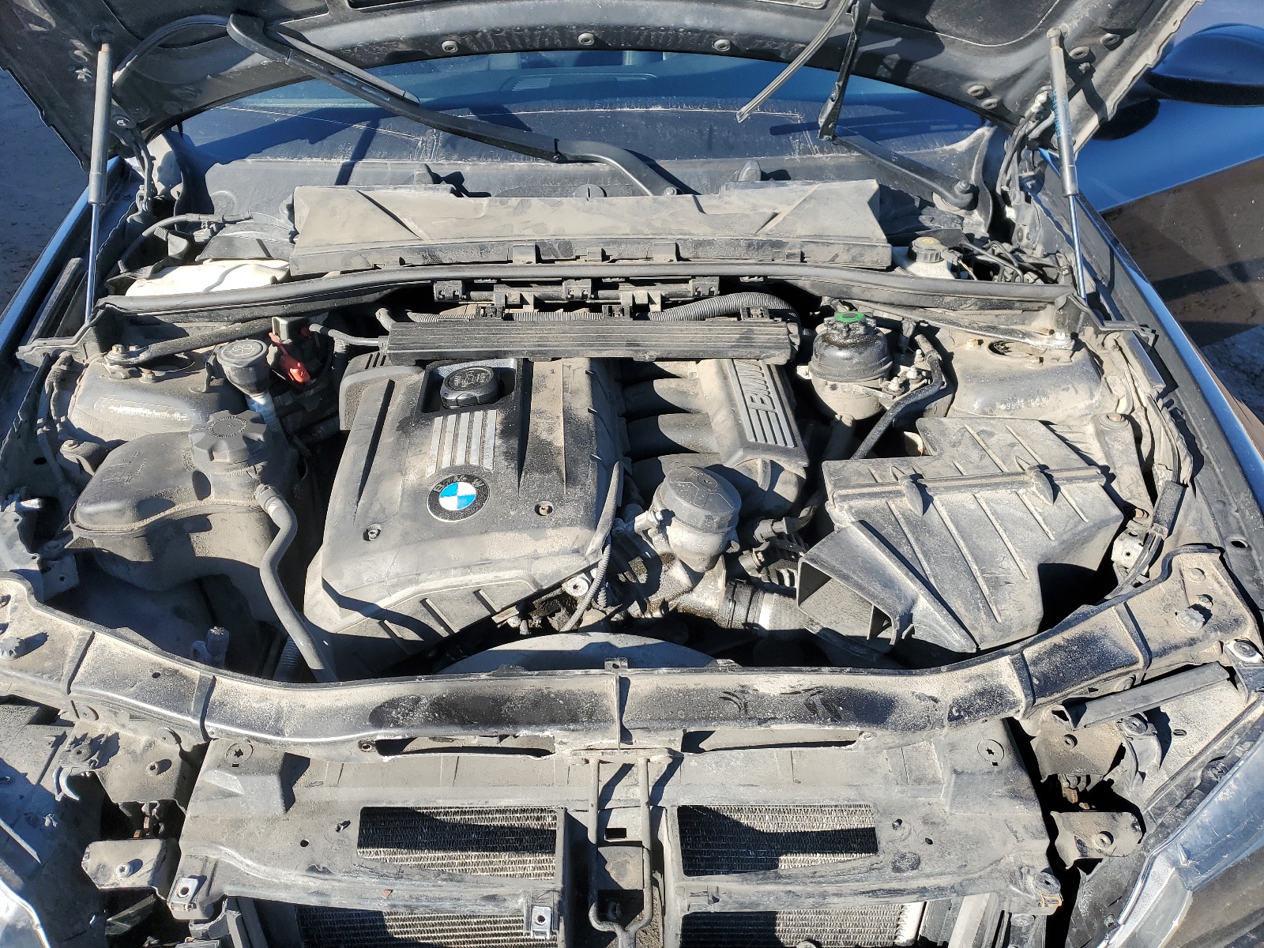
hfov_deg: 67.3
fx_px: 949
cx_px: 632
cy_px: 474
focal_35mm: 26
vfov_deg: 53.1
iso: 50
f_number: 1.5
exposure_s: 1/833
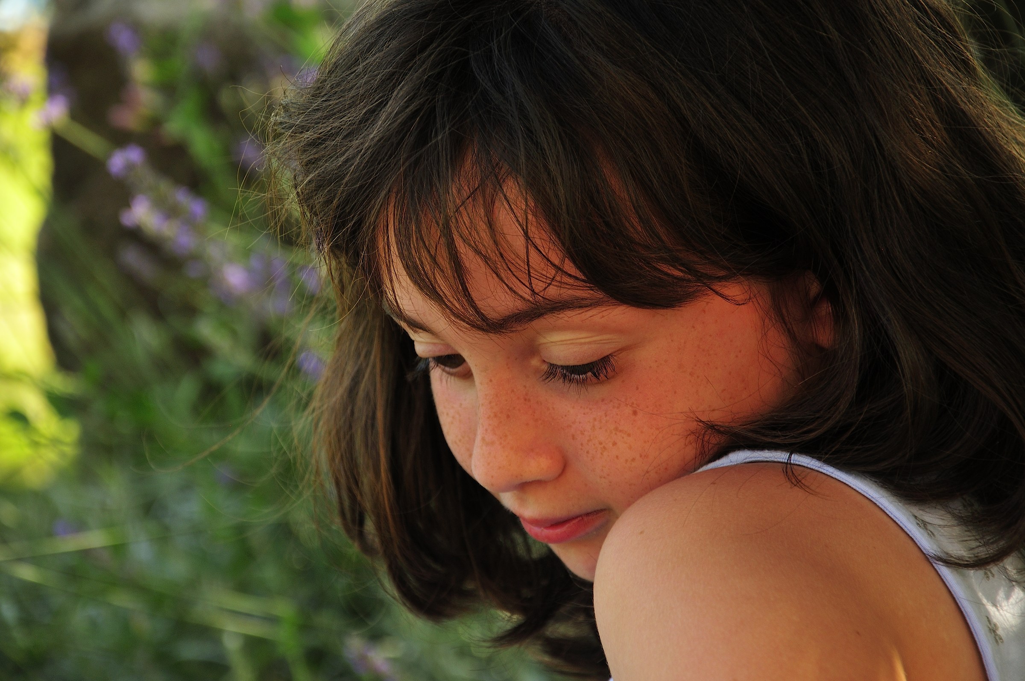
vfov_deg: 9.9
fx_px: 3924
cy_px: 340
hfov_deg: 14.9
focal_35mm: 138
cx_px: 512
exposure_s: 1/100
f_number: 6.3
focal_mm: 92
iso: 200
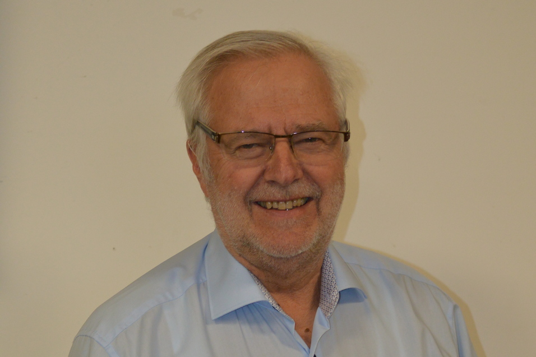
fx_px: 729
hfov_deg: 40.4
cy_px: 178
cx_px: 268
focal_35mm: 49
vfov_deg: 27.5
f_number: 2
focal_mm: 18.5
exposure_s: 1/60
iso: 160
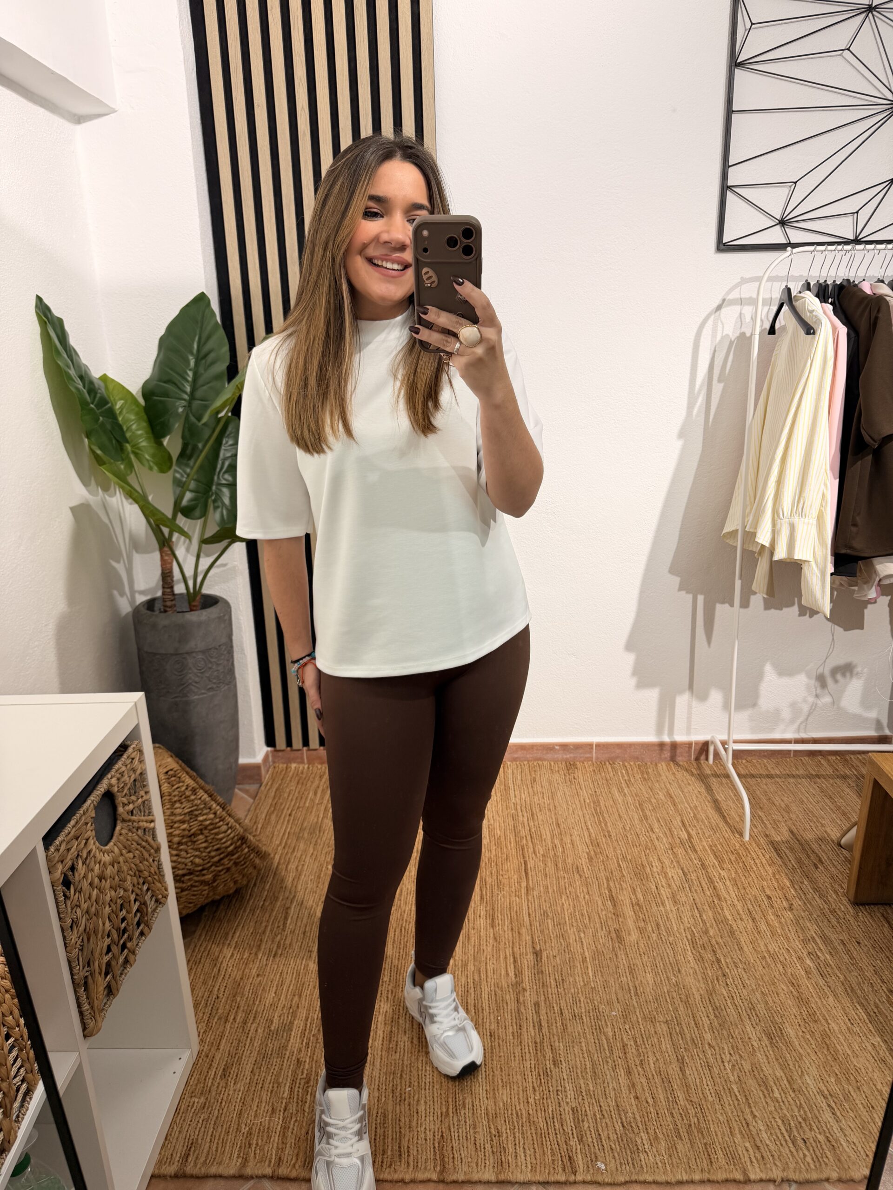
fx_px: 826
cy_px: 595
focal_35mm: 24
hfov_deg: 56.8
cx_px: 446
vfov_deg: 71.6
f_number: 1.78
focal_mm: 6.76
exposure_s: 1/100
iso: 64
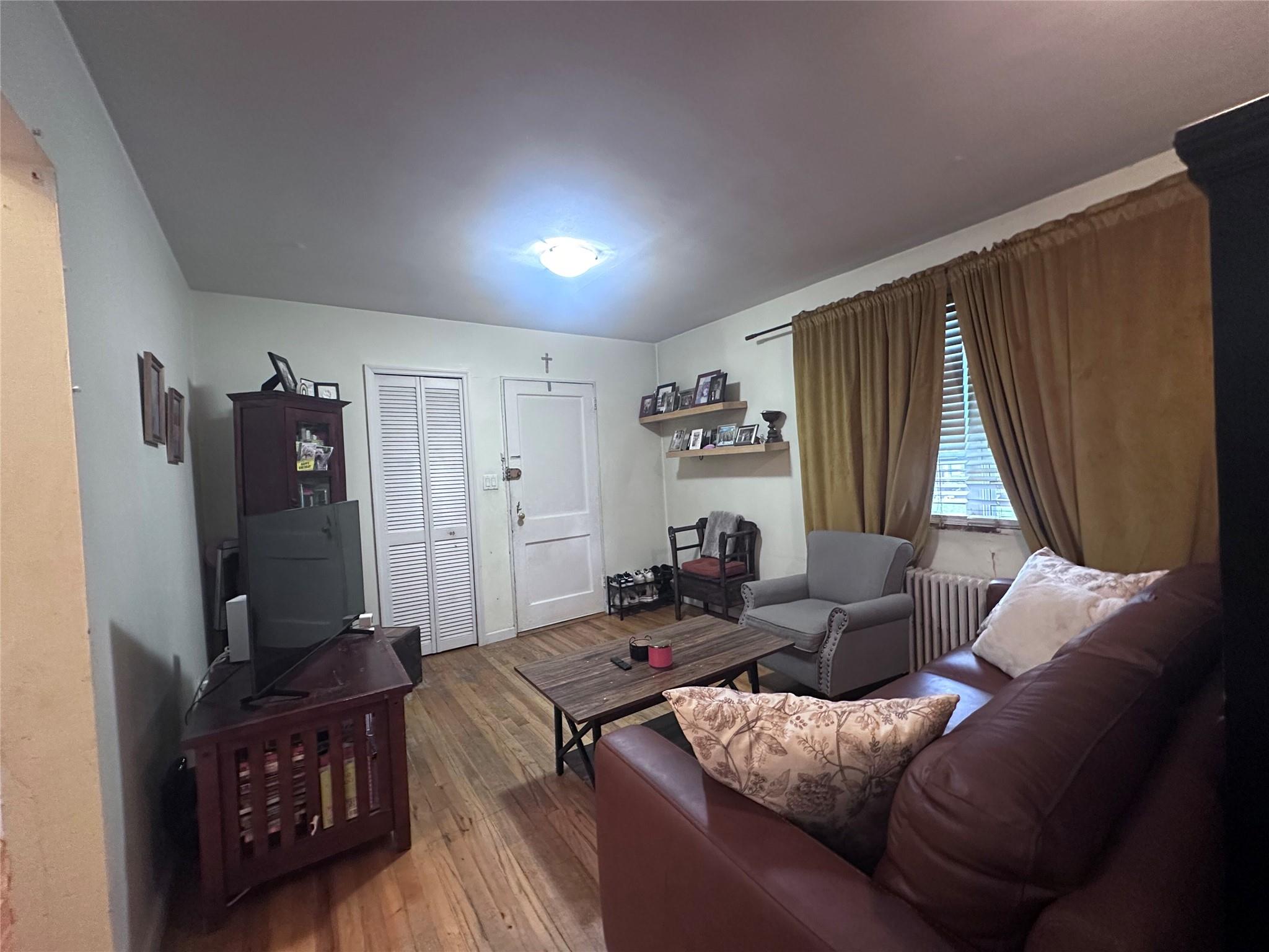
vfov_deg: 85.7
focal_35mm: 14
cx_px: 634
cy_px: 476
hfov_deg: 102.1
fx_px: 513
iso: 640
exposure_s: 1/60
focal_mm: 2.22
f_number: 2.2
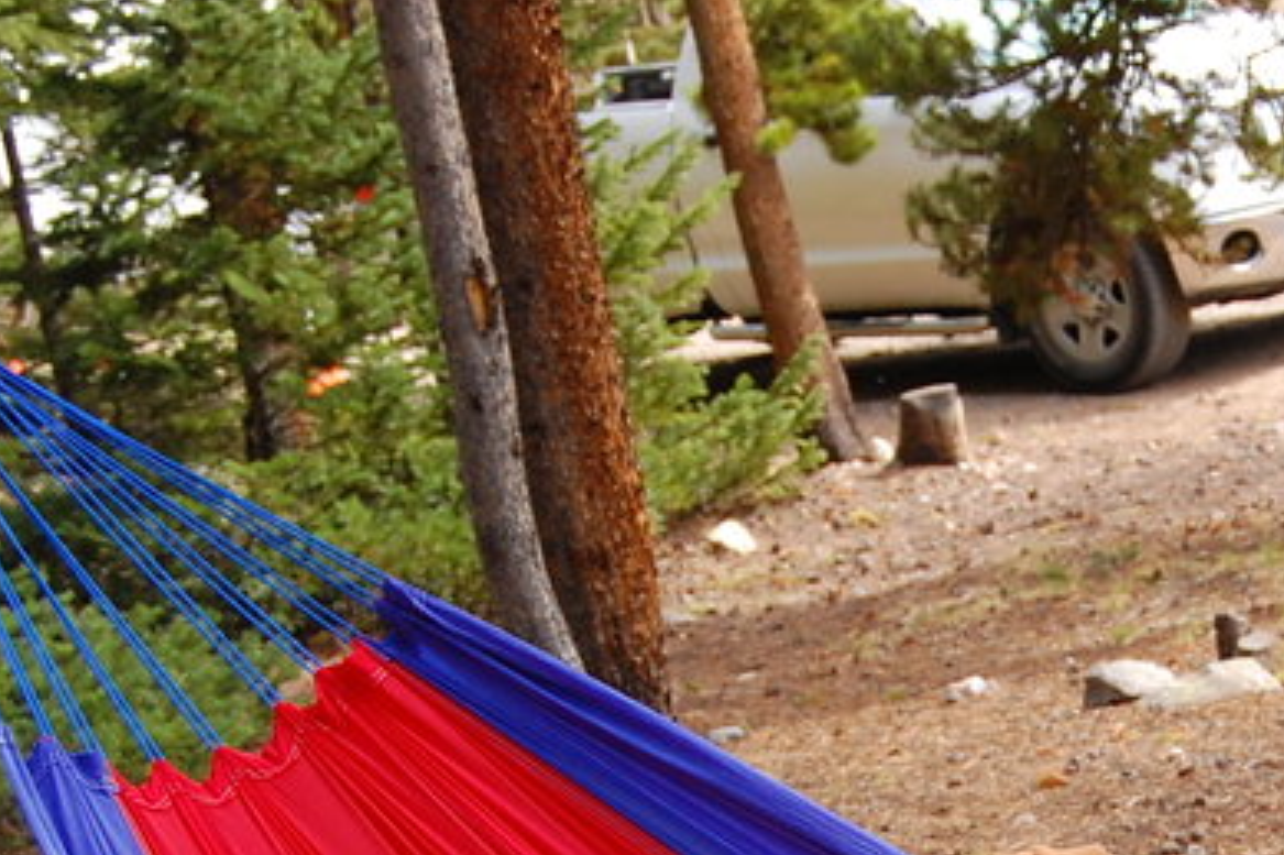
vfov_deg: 9.0
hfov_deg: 13.6
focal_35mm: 150
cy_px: 1032
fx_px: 5347
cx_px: 1089
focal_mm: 38
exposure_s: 1/160
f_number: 6.3
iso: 400
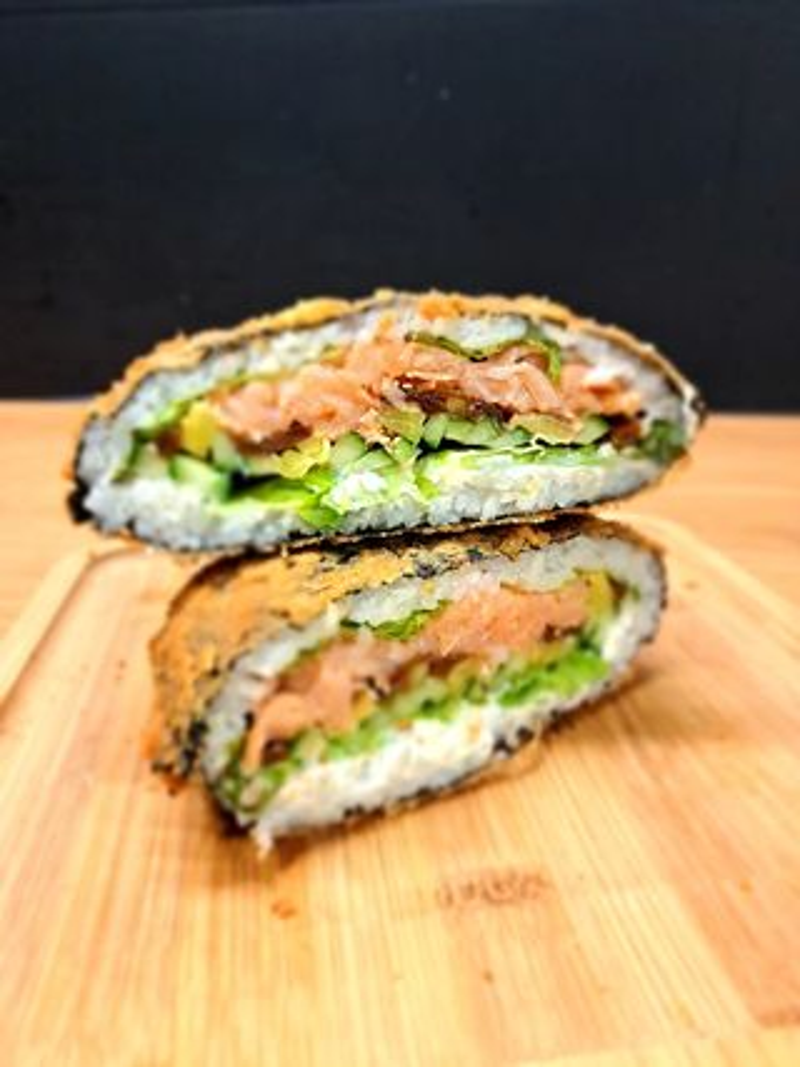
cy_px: 534
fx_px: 740
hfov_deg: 56.8
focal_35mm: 24
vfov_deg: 71.6
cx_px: 400
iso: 500
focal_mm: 5.23
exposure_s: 1/50
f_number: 1.8
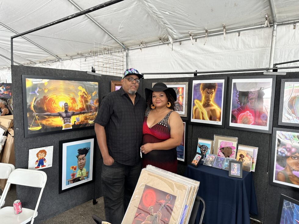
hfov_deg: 71.6
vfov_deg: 56.8
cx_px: 150
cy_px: 112
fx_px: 207
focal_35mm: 24
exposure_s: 1/60
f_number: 1.78
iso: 125
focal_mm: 6.86
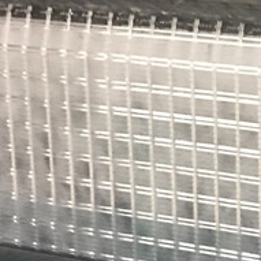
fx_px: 1143
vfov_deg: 12.7
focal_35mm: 134
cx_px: 476
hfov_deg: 12.0
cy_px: 314
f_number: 2.2
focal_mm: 4.15
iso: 100
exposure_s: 1/10
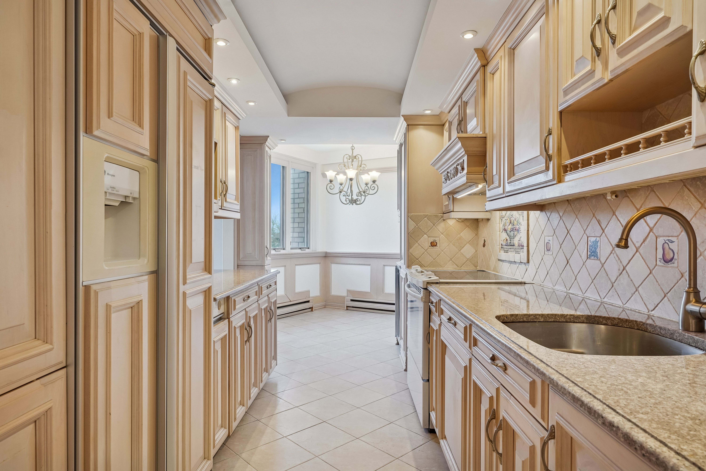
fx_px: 392
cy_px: 236
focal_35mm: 20
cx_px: 353
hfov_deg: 84.0
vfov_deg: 61.9
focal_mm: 20
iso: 320
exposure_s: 1/25
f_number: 9
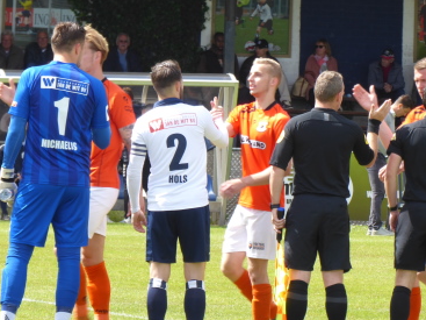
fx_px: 6508
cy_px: 148
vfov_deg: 2.8
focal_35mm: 529
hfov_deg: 3.7
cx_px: 248
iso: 80
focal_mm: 77.3
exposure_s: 1/100
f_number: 6
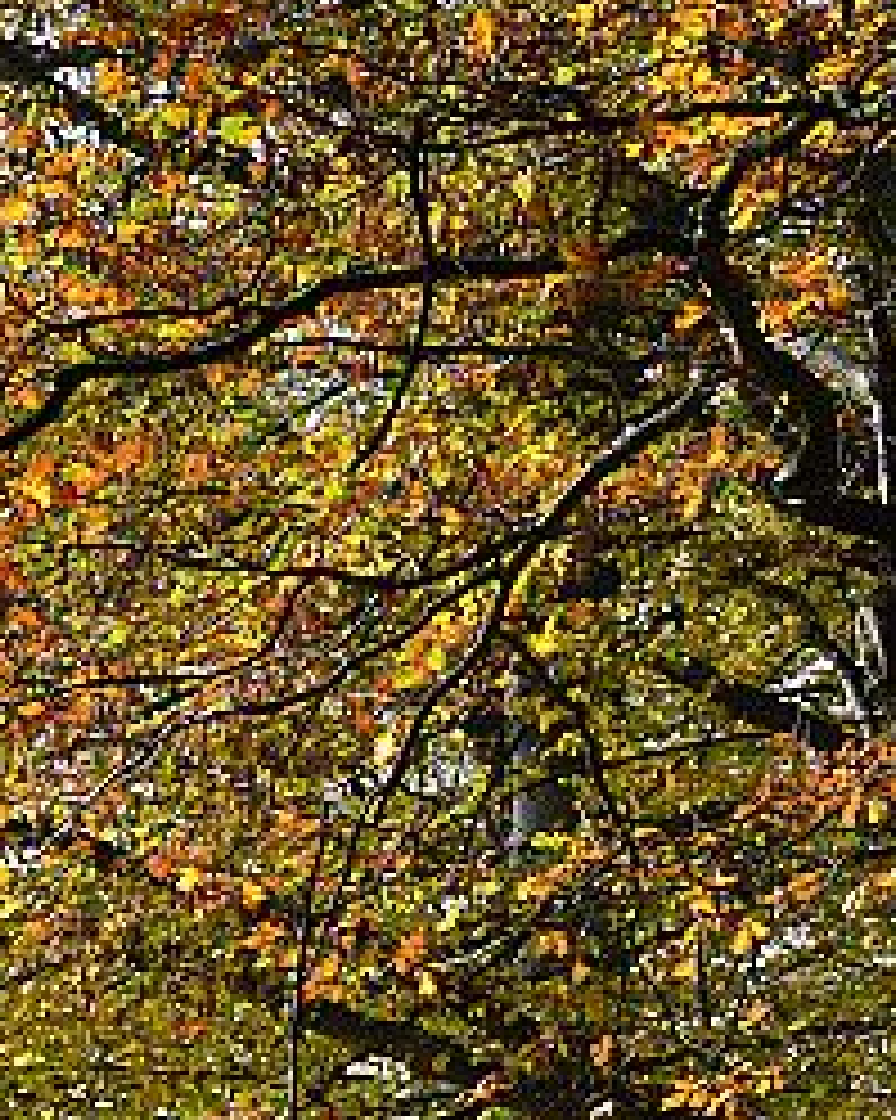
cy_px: 1237
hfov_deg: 6.2
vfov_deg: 7.7
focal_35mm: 249
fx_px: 8242
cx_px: 824
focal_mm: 55
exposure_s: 1/80
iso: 200
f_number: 10
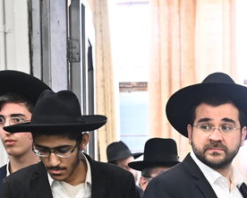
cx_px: 294
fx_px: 1806
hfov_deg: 7.8
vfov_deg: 6.1
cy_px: 353
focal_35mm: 247
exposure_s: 1/160
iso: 2000
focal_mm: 52
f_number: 4.5
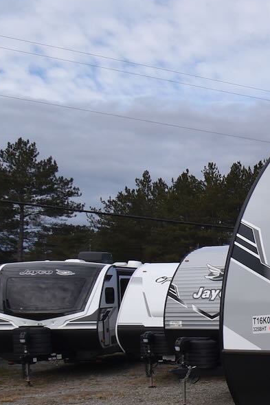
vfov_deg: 34.8
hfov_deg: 18.0
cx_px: 522
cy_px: 338
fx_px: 619
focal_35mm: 55
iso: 200
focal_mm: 12
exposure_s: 1/320
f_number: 9
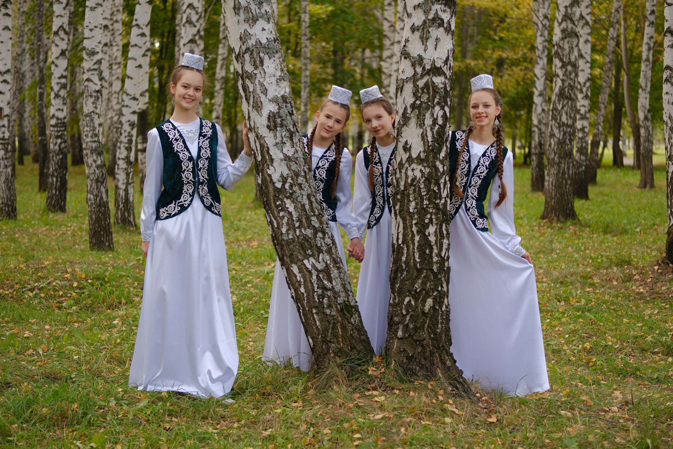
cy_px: 224
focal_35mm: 75
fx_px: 1402
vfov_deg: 18.2
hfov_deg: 27.0
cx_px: 336
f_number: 2
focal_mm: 50
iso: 125
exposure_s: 1/300
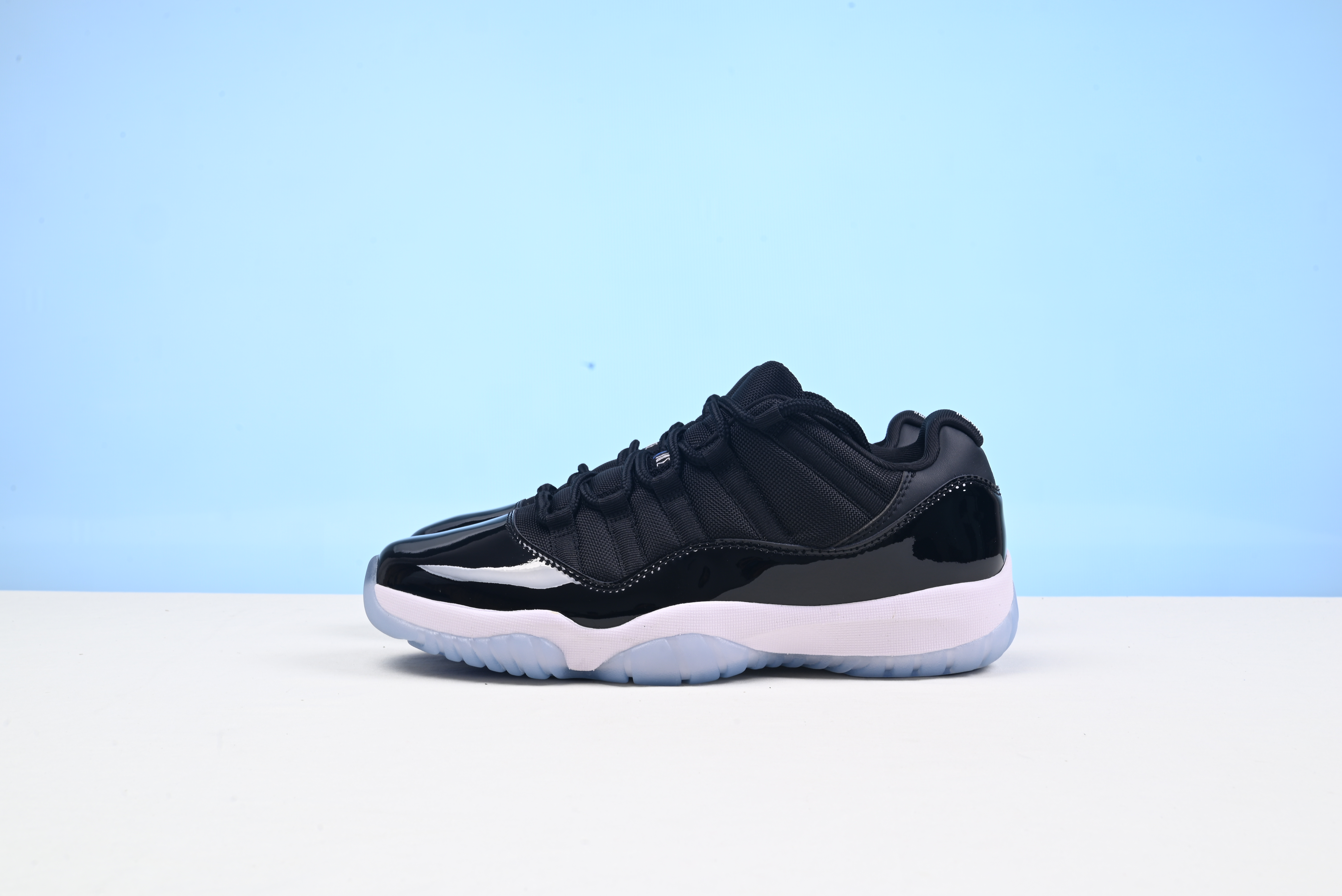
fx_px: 1492
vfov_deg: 33.4
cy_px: 448
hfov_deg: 48.4
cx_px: 671
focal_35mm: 40
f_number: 16
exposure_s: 1/2
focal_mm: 40
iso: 100
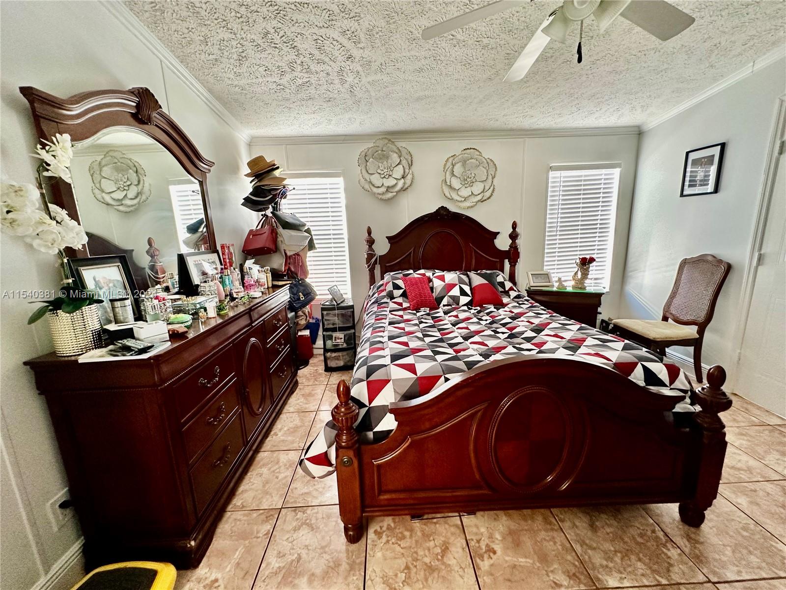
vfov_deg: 85.7
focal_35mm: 14
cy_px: 295
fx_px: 318
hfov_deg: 102.1
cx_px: 393
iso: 200
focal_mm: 2.22
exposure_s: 1/60
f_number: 2.2
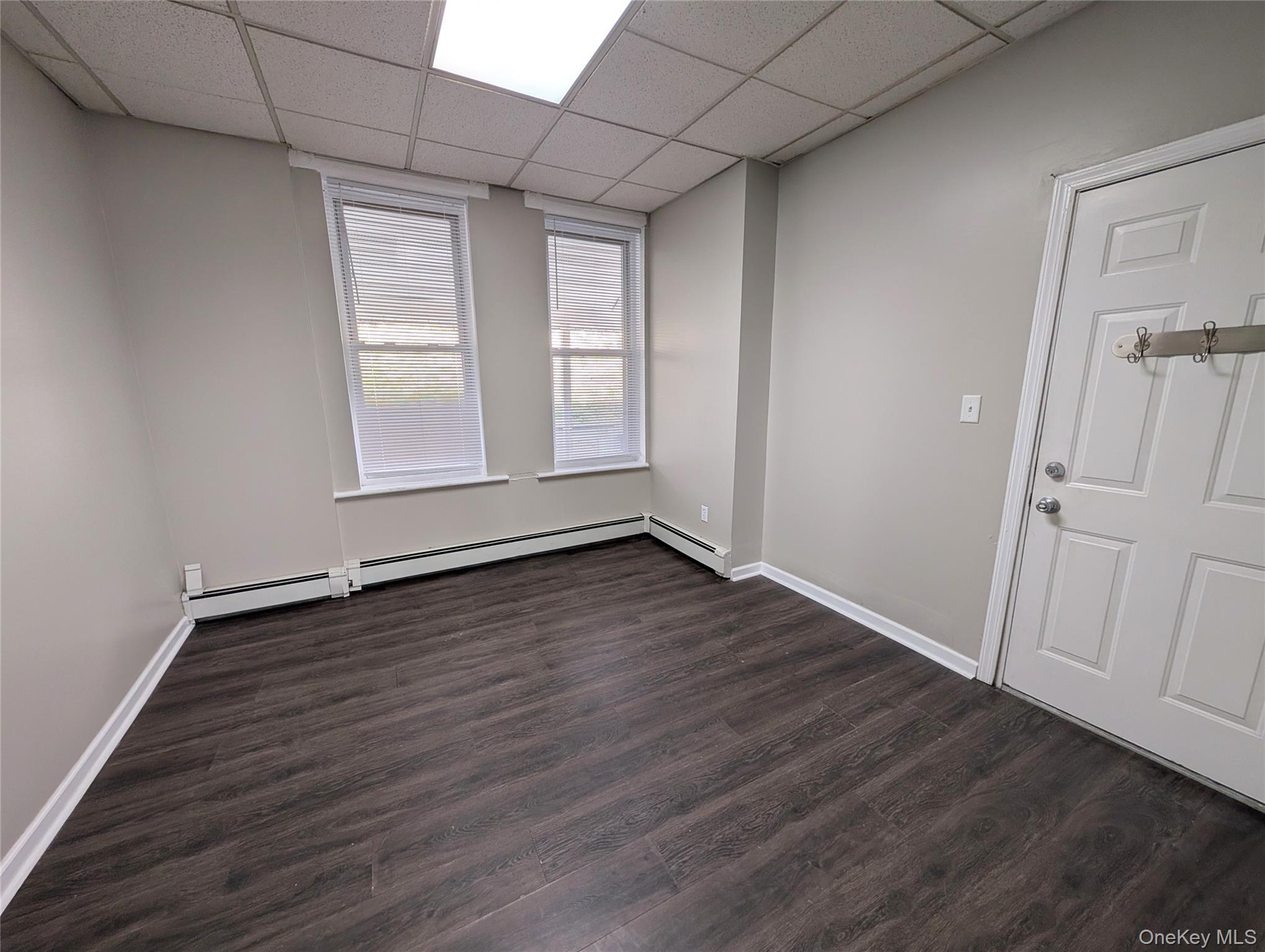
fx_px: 439
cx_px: 632
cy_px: 476
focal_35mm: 12
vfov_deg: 94.6
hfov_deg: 110.5
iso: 101
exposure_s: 1/120
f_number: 1.7
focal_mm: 2.02
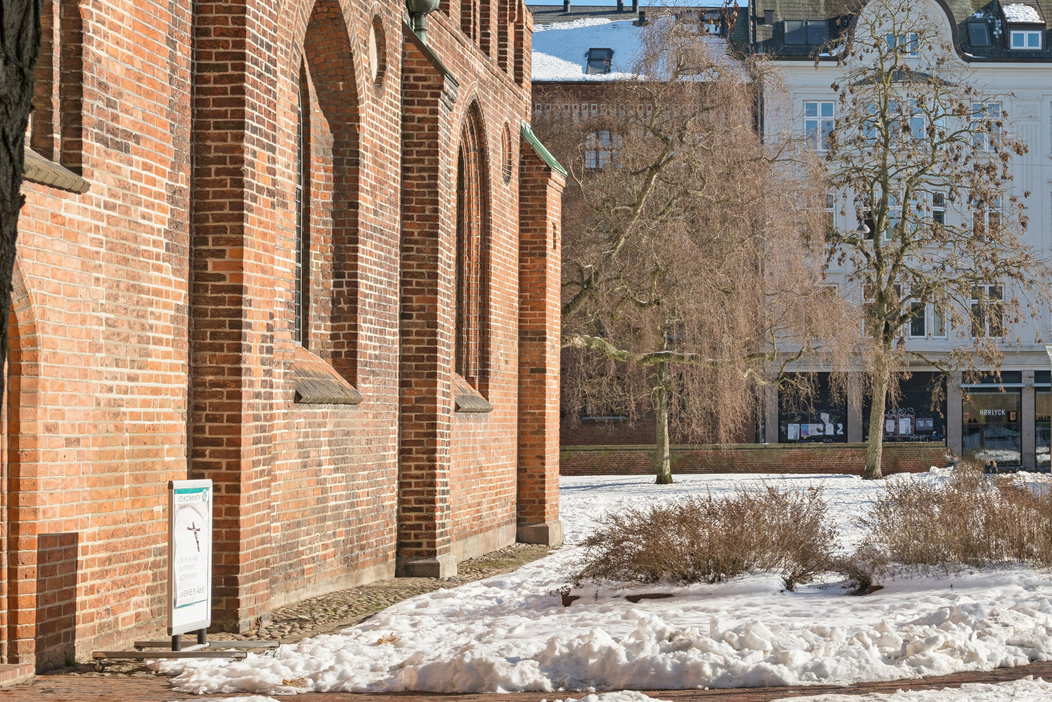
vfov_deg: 21.5
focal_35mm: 63
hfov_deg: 30.8
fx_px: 1841
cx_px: 894
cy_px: 273
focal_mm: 36
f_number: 7.1
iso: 125
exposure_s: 1/640
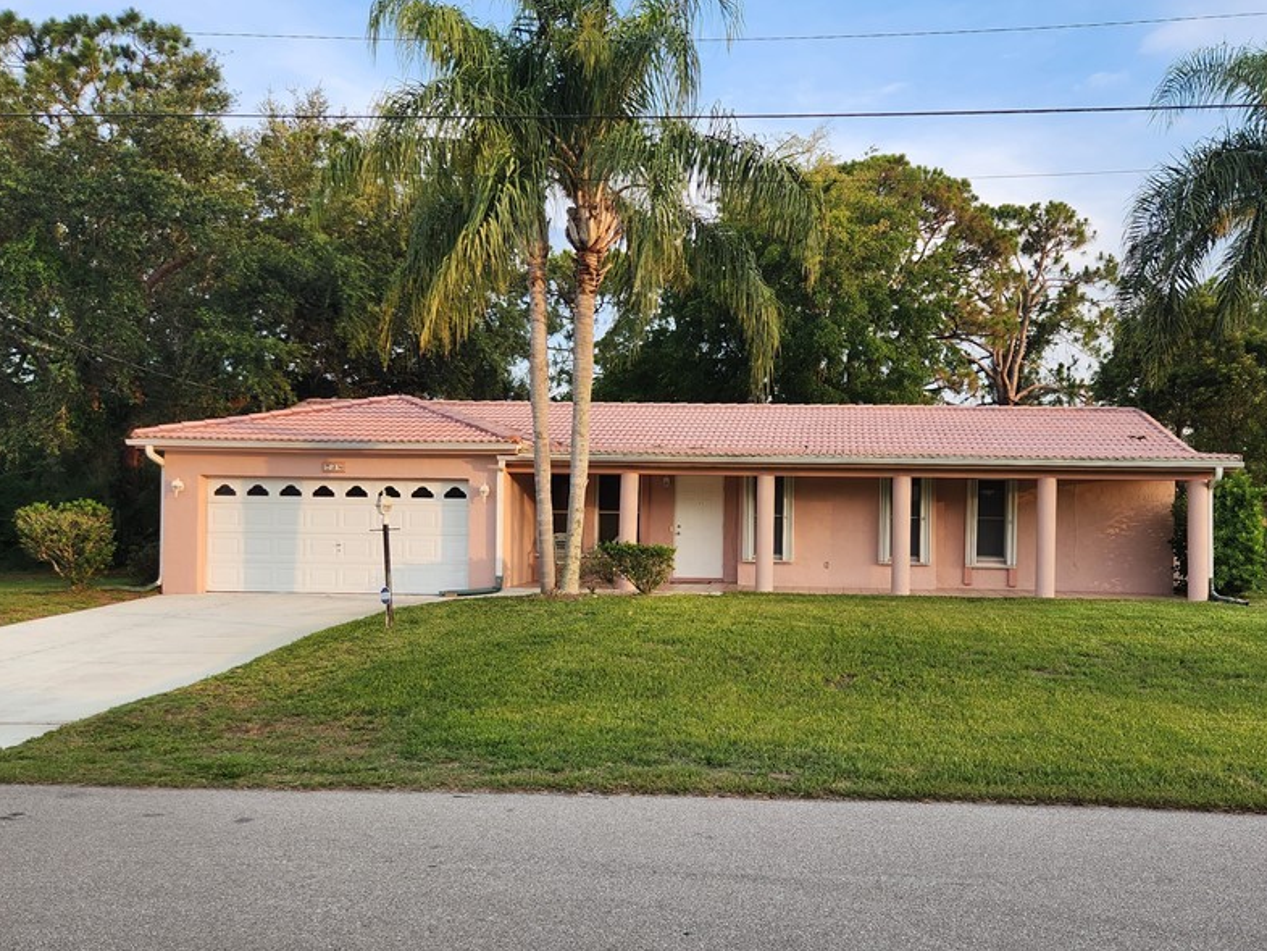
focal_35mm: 30
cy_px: 539
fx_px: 1098
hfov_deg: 59.5
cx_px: 759
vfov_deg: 46.7
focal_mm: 5.4
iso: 20
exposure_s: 1/180
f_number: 1.8
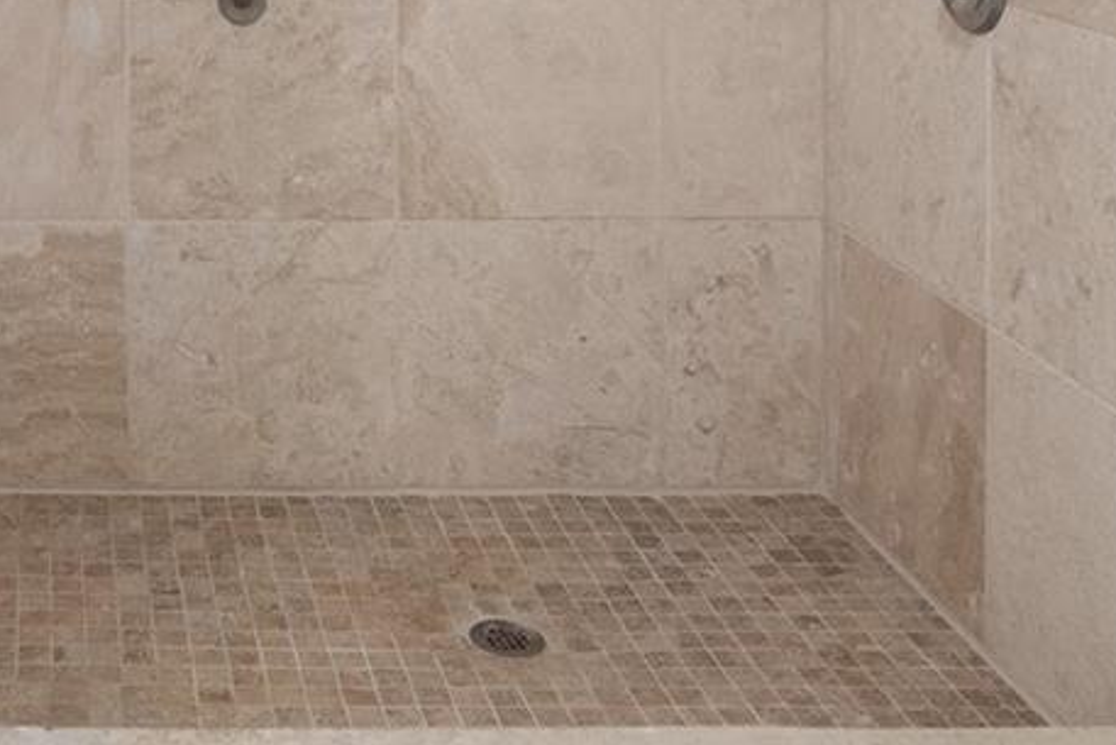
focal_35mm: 49
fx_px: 1519
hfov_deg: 31.9
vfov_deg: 24.0
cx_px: -293
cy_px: -234
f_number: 10
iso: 4000
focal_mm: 14
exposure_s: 1/50
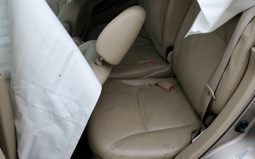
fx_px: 202
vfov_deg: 43.1
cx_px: 129
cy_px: 70
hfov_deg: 64.6
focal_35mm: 29
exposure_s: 1/357
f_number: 1.5
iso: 50
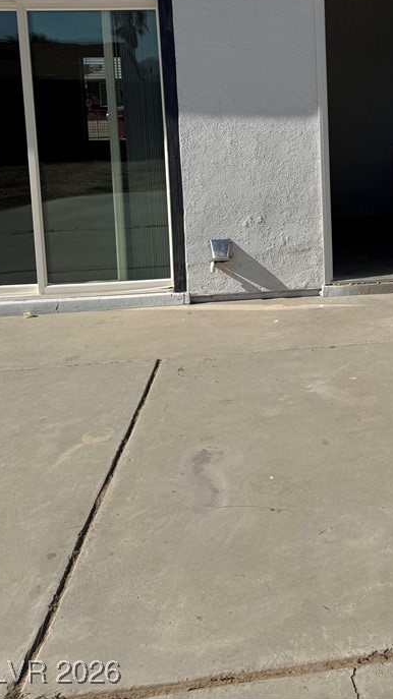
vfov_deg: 49.7
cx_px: 374
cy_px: 180
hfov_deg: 28.9
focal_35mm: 39
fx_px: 723
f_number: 1.78
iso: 80
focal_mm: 6.76
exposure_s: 1/7937
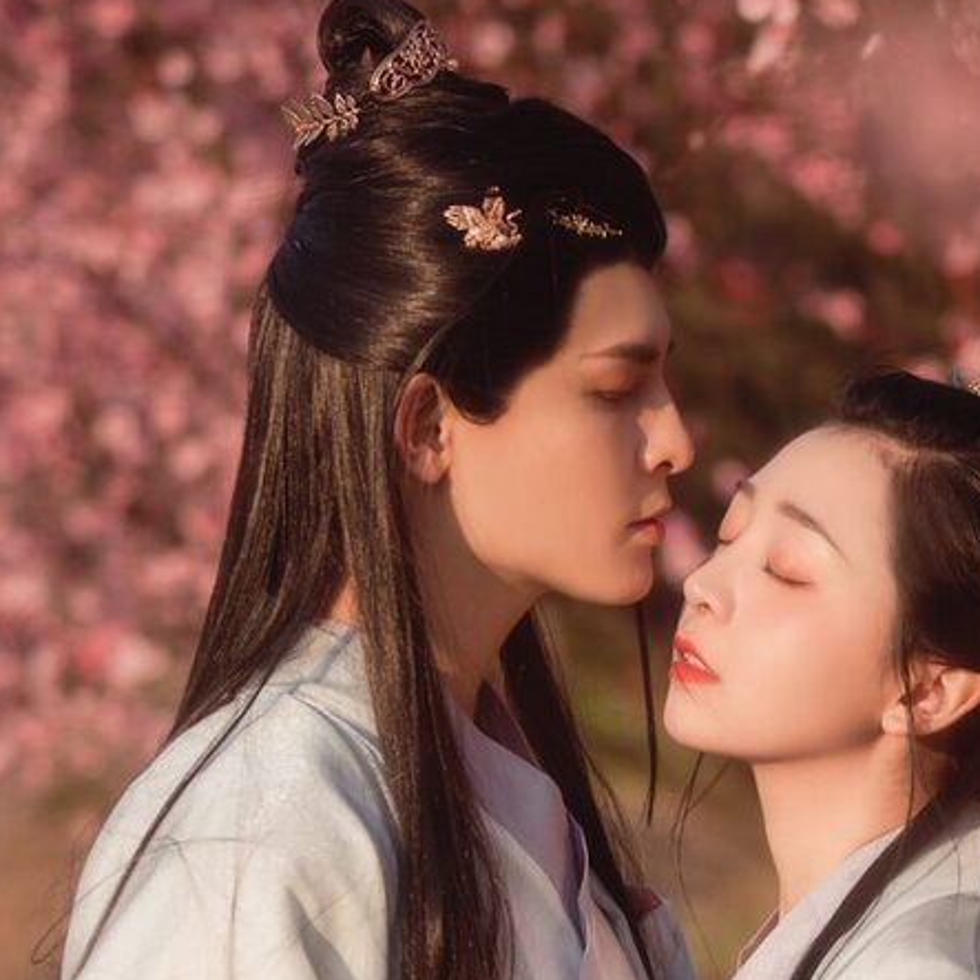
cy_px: 1149
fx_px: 9769
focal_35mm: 305
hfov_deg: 5.7
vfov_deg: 5.7
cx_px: 962
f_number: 2.8
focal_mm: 102
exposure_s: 1/2000
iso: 200
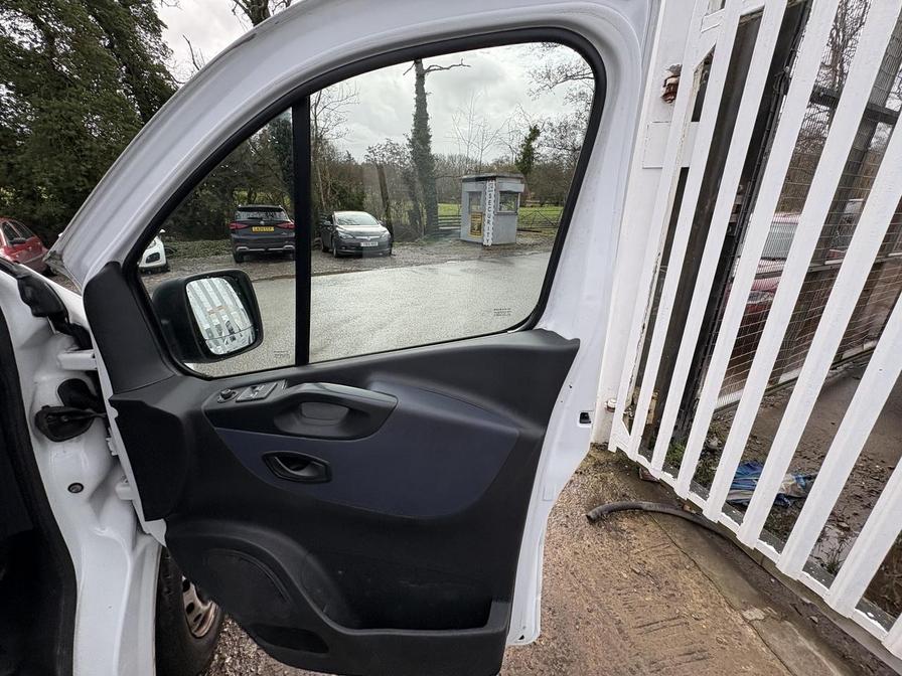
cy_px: 338
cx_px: 451
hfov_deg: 102.1
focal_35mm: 14
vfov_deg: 85.7
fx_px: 365
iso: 64
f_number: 2.2
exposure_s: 1/582
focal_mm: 2.22
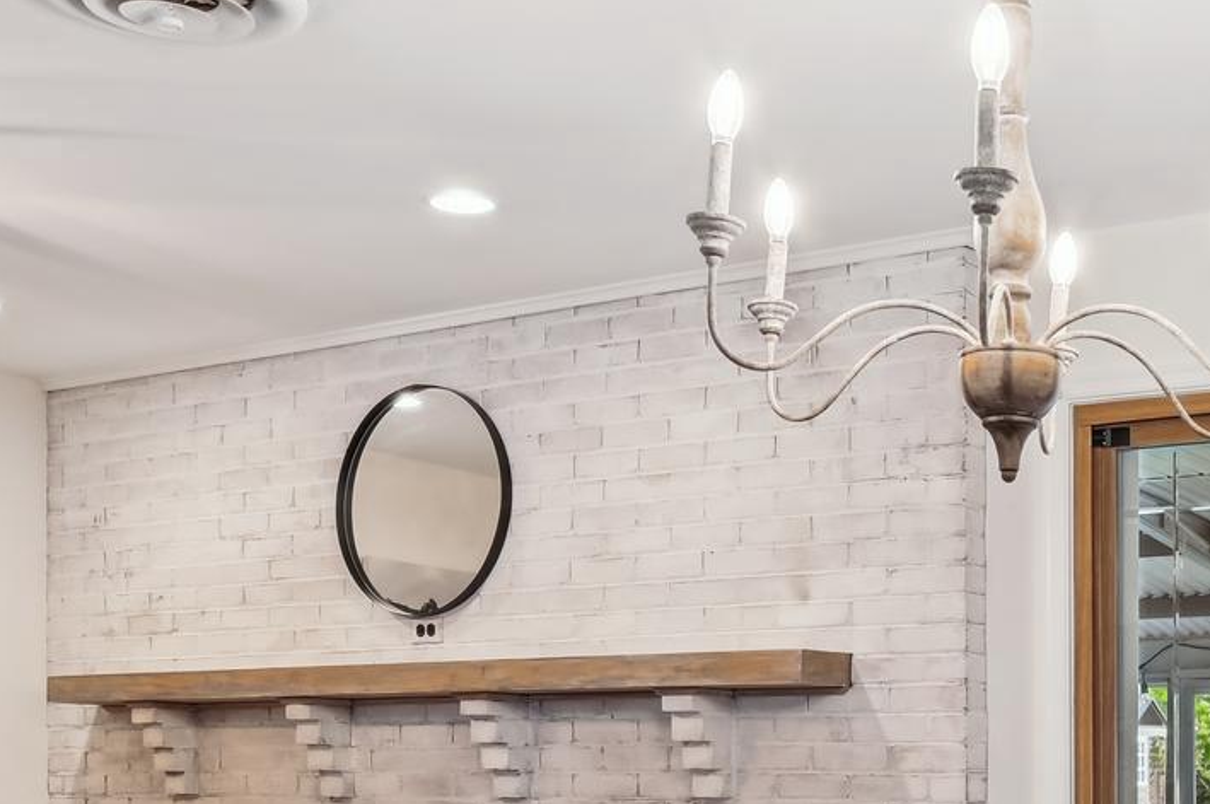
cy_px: 912
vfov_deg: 24.0
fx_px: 1746
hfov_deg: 36.2
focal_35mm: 52
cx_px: 1058
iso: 100
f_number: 8
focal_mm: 18
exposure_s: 1/4
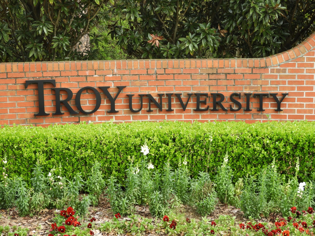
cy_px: 118
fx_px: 591
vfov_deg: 22.6
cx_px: 158
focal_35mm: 65
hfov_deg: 29.8
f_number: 4.2
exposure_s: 1/100
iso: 100
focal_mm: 11.6
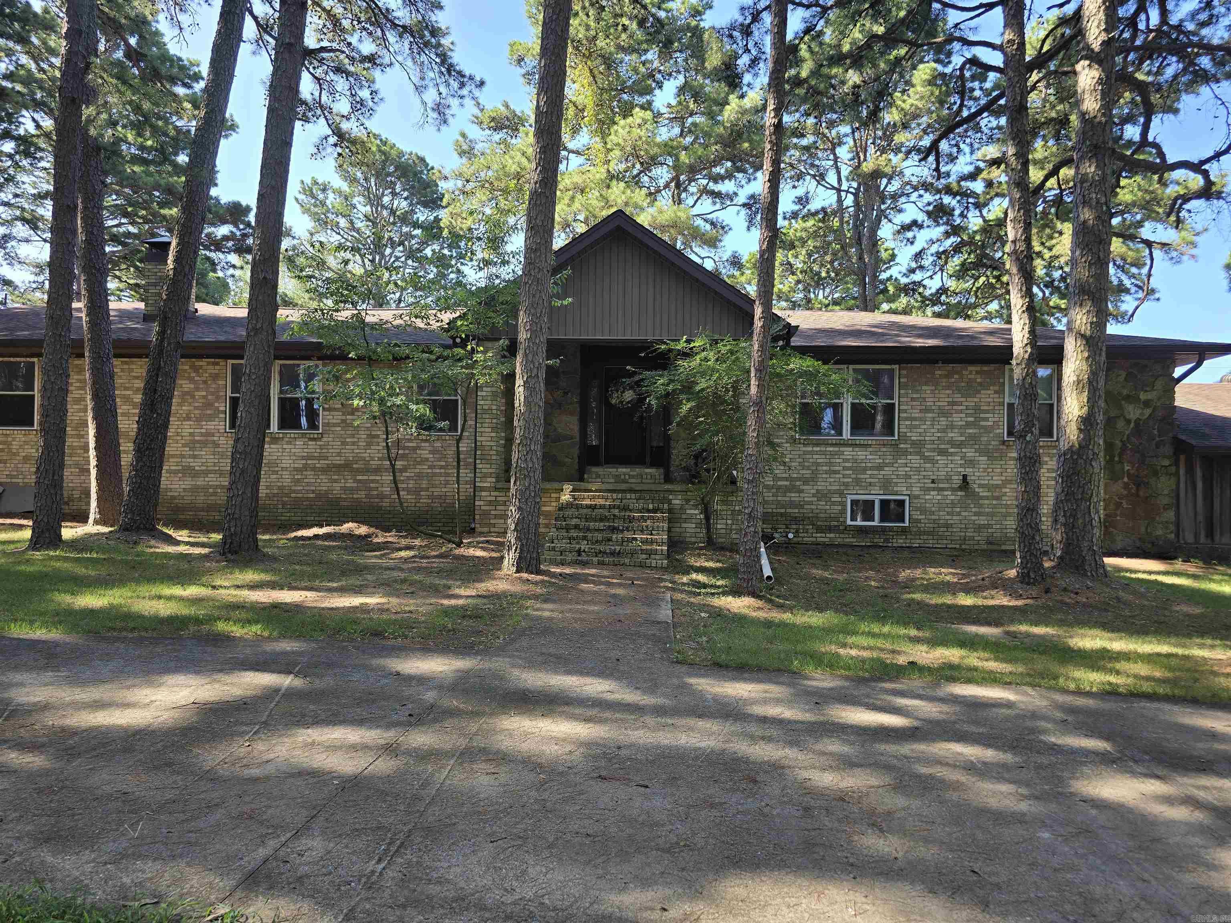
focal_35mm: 23
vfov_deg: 58.9
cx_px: 616
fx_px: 818
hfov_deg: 73.9
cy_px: 462
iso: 12
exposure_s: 1/180
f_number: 1.7
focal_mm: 6.3
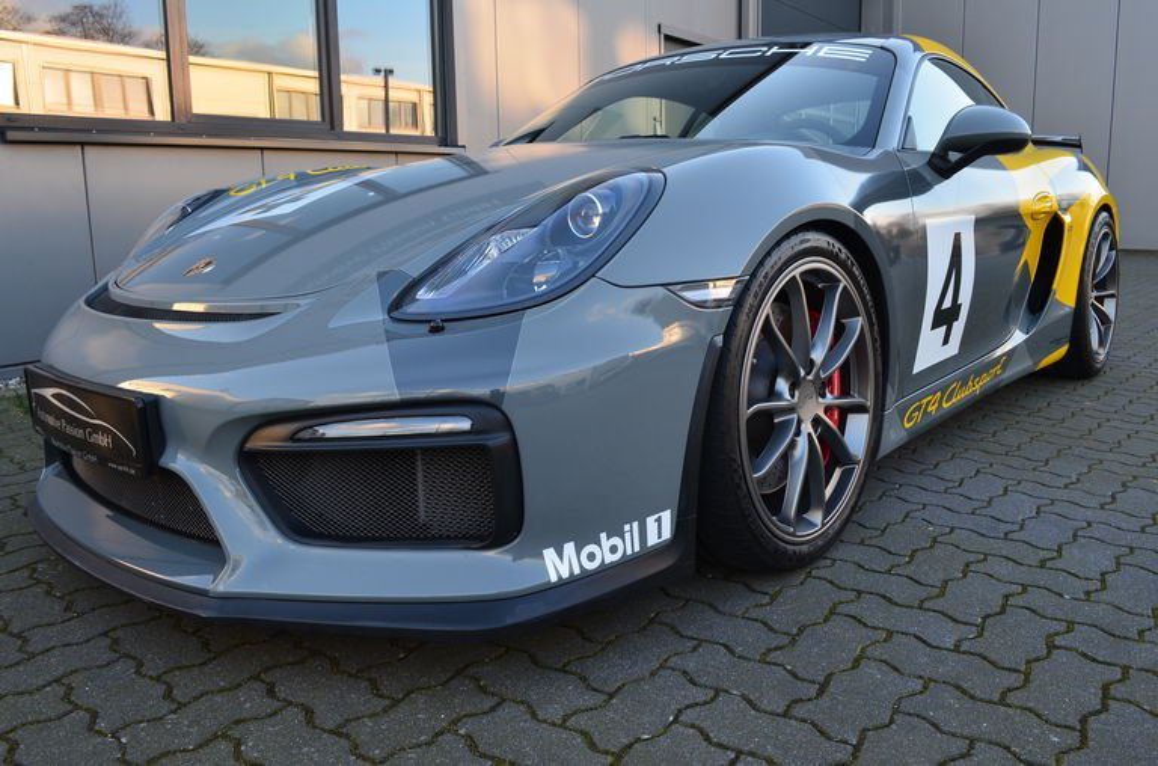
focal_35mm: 27
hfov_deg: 67.5
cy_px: 383
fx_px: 866
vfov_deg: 47.7
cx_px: 579
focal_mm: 18
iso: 500
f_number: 8
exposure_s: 1/60
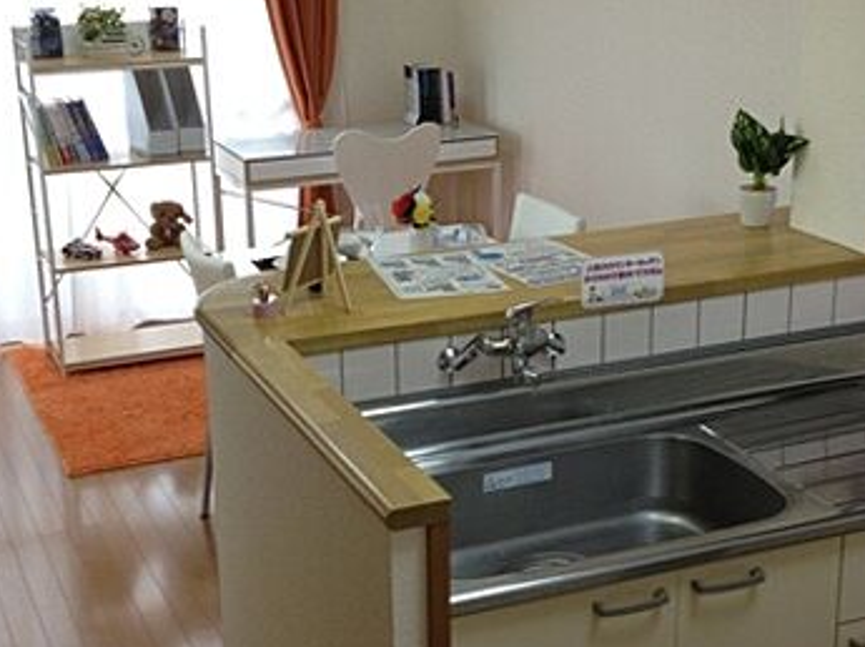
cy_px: 376
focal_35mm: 65
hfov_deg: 29.8
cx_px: 464
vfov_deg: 22.5
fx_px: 1623
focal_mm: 4.28
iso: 80
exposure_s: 1/60
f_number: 2.4
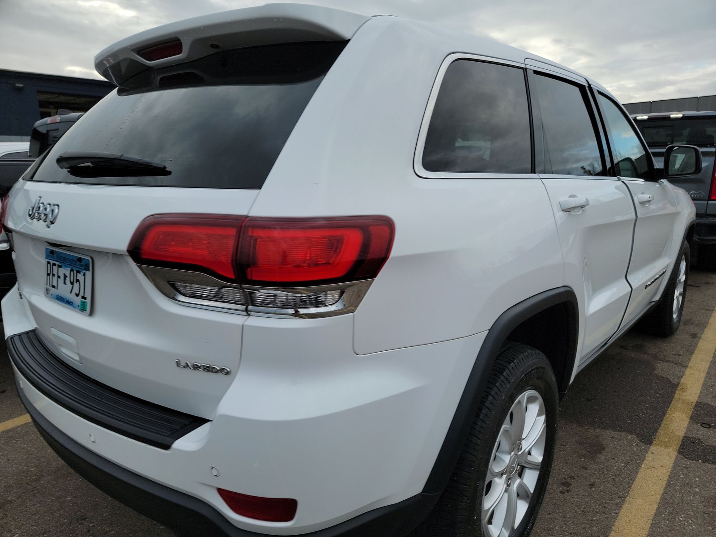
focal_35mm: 24
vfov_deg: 56.8
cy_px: 268
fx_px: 496
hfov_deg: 71.6
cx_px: 358
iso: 50
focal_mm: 6.7
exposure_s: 1/264
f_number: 1.8
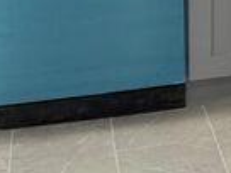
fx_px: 701
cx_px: 443
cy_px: -128
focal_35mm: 105
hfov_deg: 15.5
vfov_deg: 12.9
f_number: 1.78
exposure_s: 1/120
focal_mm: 6.76
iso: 250
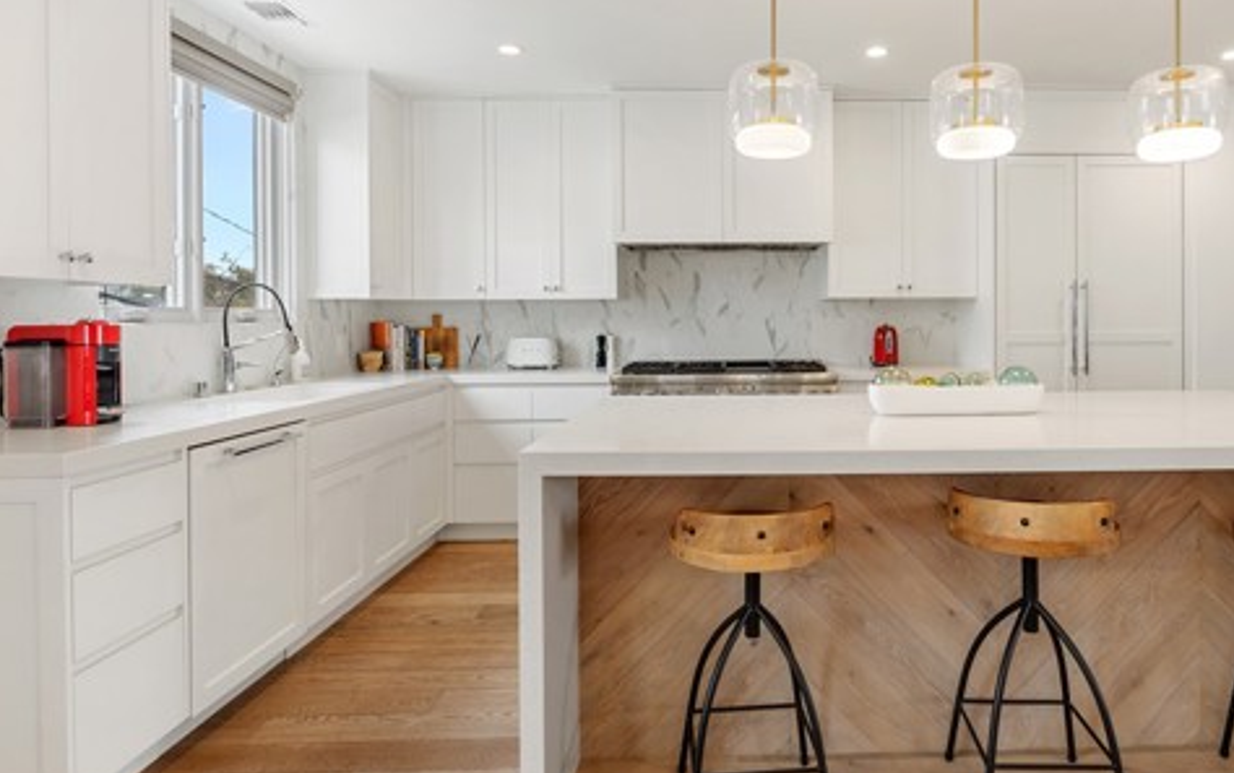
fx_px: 740
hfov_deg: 78.6
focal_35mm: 22
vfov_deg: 54.9
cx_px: 745
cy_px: 324
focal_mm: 16
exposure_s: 1/2
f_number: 8
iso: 100
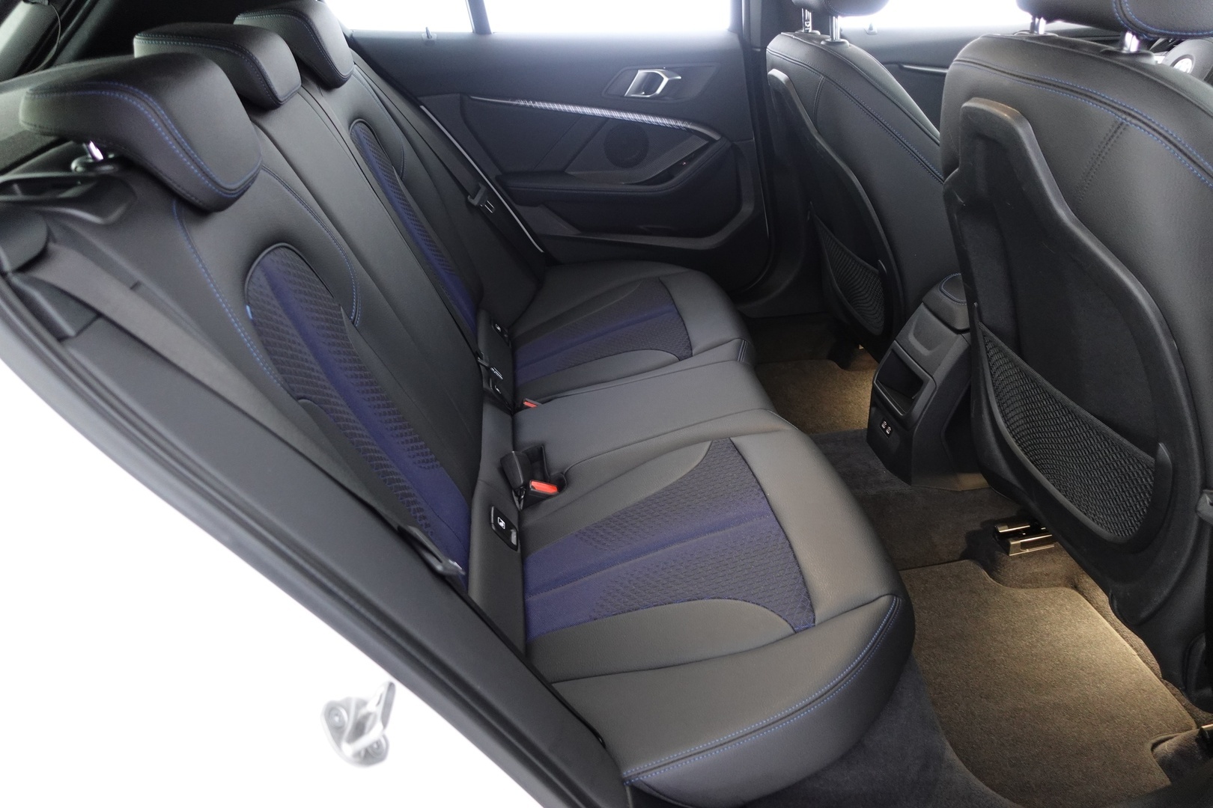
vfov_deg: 53.1
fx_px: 809
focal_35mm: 24
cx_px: 606
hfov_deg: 73.7
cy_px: 404
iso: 800
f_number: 1.8
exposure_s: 1/15
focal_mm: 9.4
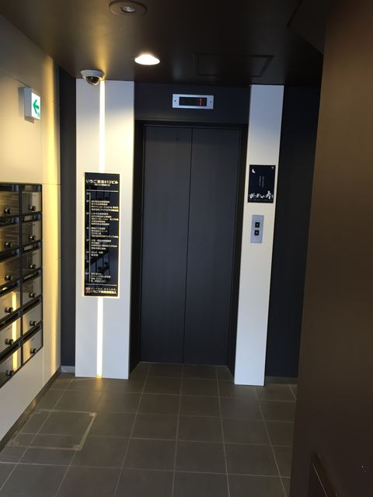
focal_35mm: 29
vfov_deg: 61.7
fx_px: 417
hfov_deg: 48.2
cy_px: 248
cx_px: 186
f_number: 2.2
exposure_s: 1/30
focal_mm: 4.15
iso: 64
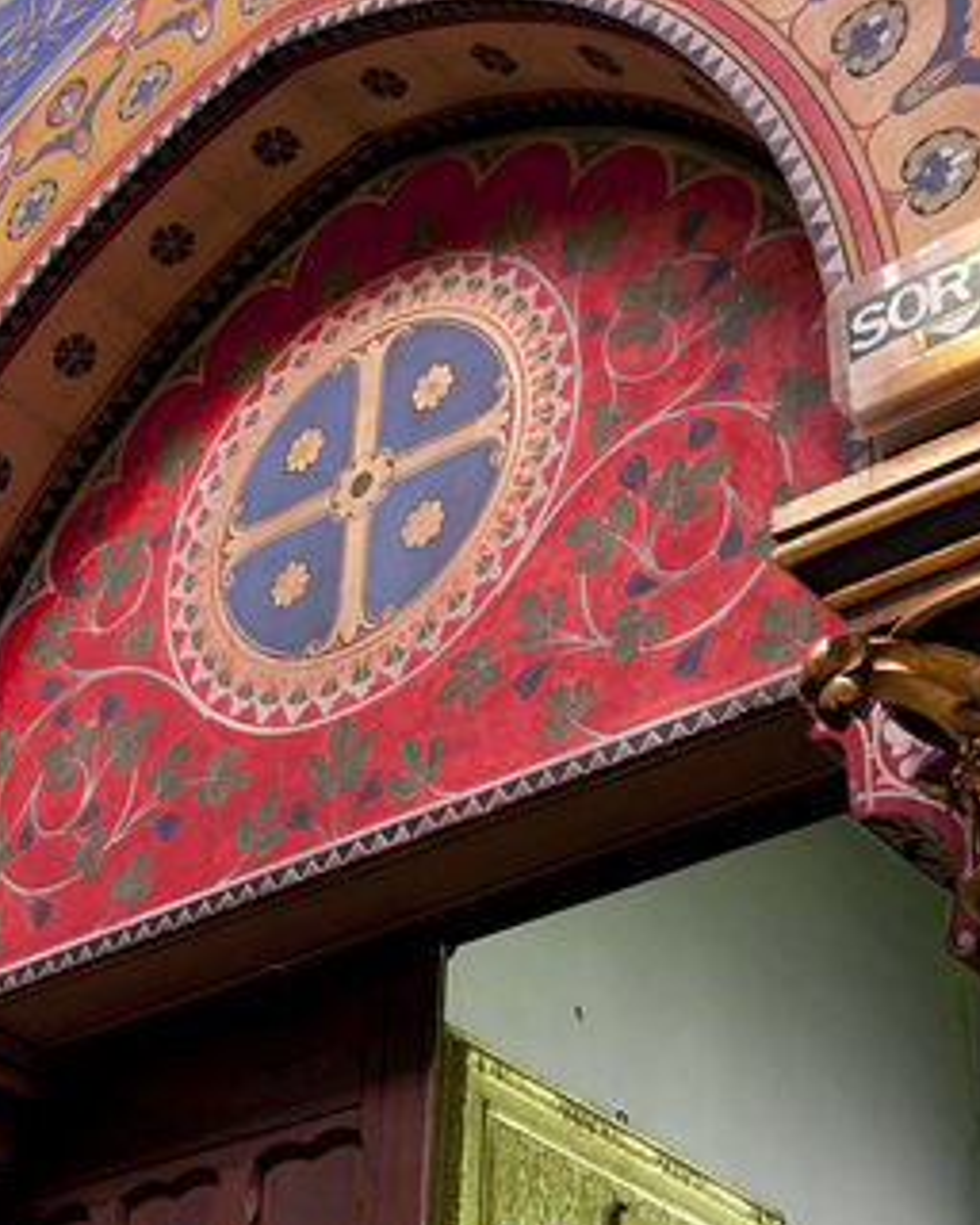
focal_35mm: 72
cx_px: 503
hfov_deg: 21.3
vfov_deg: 26.2
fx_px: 2610
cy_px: 854
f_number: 11
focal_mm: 32
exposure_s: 1
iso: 400
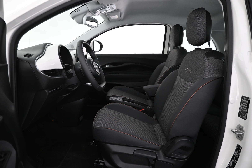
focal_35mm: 24
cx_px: 126
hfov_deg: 73.7
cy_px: 84
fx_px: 168
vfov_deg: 53.1
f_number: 3.5
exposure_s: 1/60
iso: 1600
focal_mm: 16
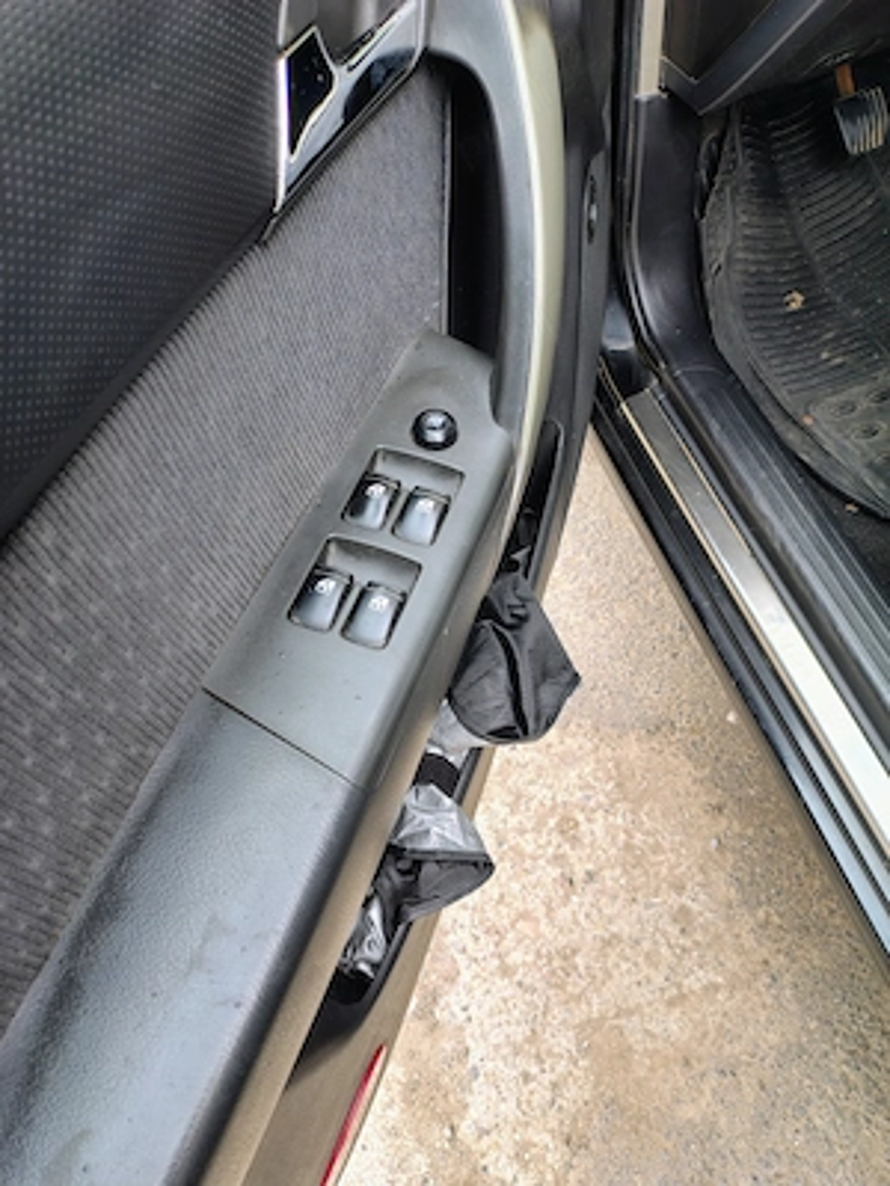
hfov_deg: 54.9
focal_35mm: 25
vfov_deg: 69.4
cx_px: 445
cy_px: 593
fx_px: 857
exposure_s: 1/100
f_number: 1.7
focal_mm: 4.71
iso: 235
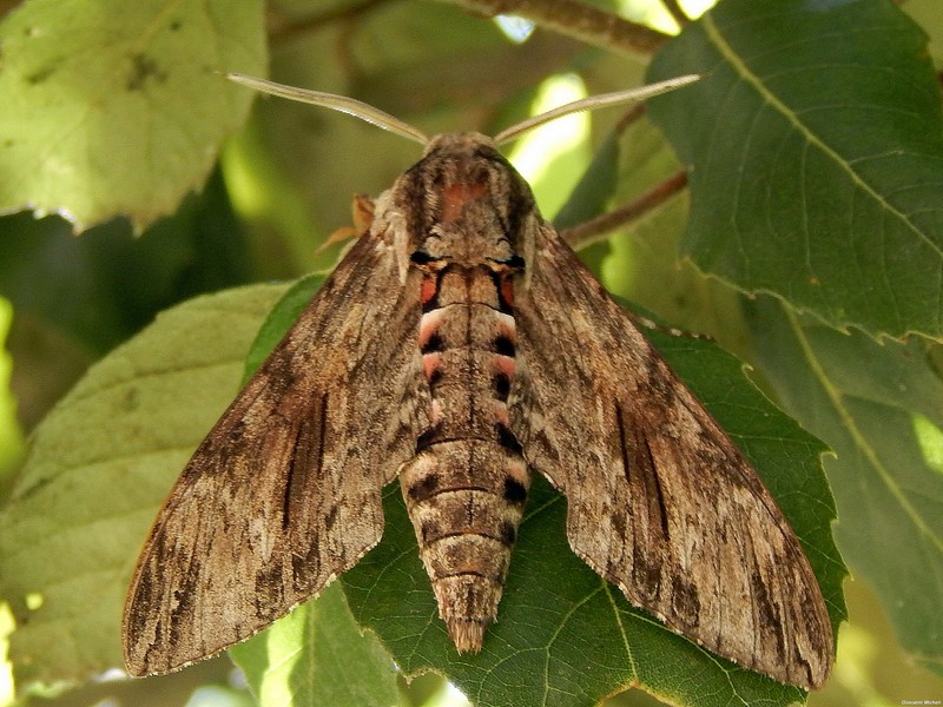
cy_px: 354
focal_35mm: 142
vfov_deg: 10.4
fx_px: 3868
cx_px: 472
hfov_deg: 13.9
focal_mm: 25.3
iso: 180
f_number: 4.9
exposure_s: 1/60
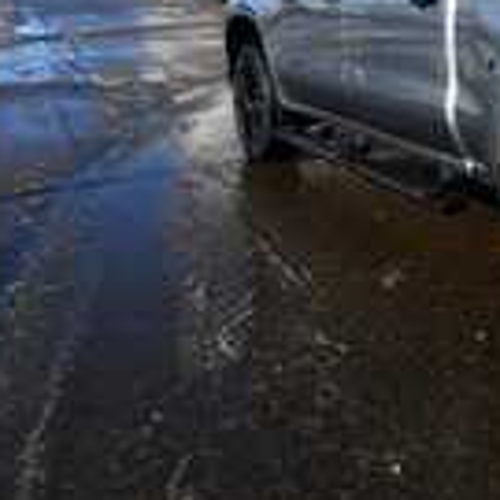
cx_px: 696
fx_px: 784
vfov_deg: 33.2
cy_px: 35
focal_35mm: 48
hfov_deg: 27.5
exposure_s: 1/250
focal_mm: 13
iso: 100
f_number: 8
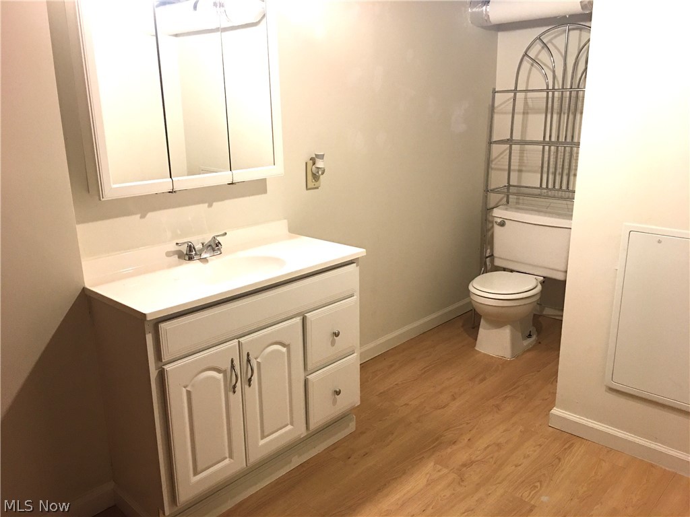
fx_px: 578
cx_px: 345
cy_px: 258
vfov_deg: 48.2
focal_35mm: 29
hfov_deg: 61.7
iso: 64
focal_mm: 4.15
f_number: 2.2
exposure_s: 1/15
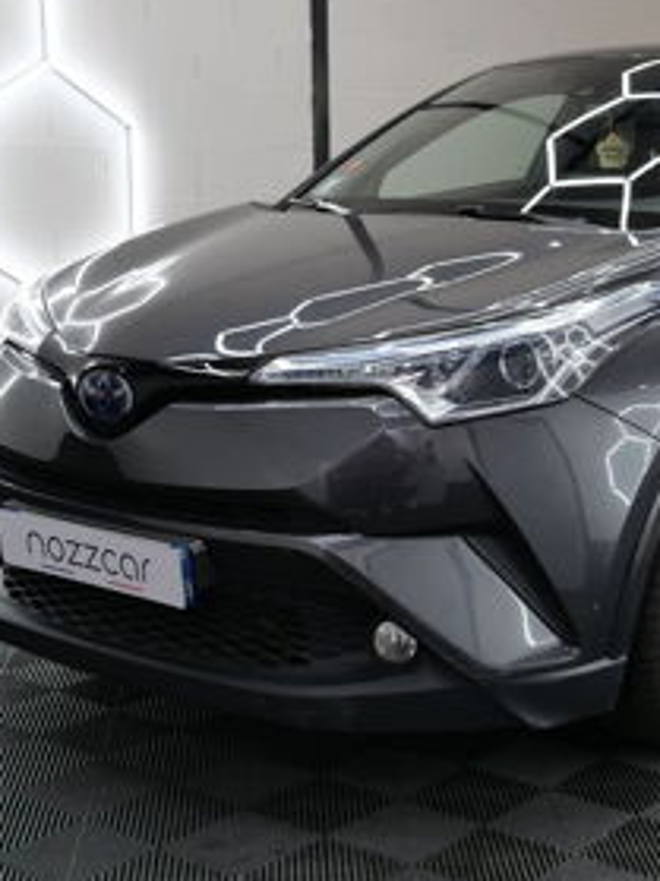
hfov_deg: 23.1
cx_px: 568
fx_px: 1577
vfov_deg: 31.2
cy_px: 369
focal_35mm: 62
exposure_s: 1/60
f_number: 3.5
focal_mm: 18
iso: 200
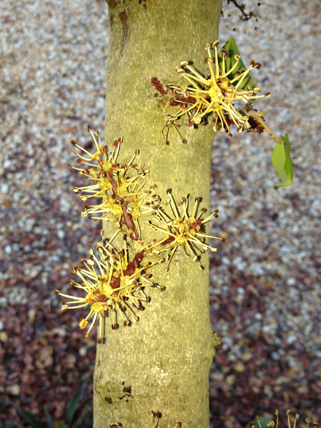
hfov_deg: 40.7
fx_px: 433
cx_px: 160
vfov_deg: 52.6
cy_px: 214
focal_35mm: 35
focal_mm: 4.28
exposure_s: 1/64
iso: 50
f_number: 2.4
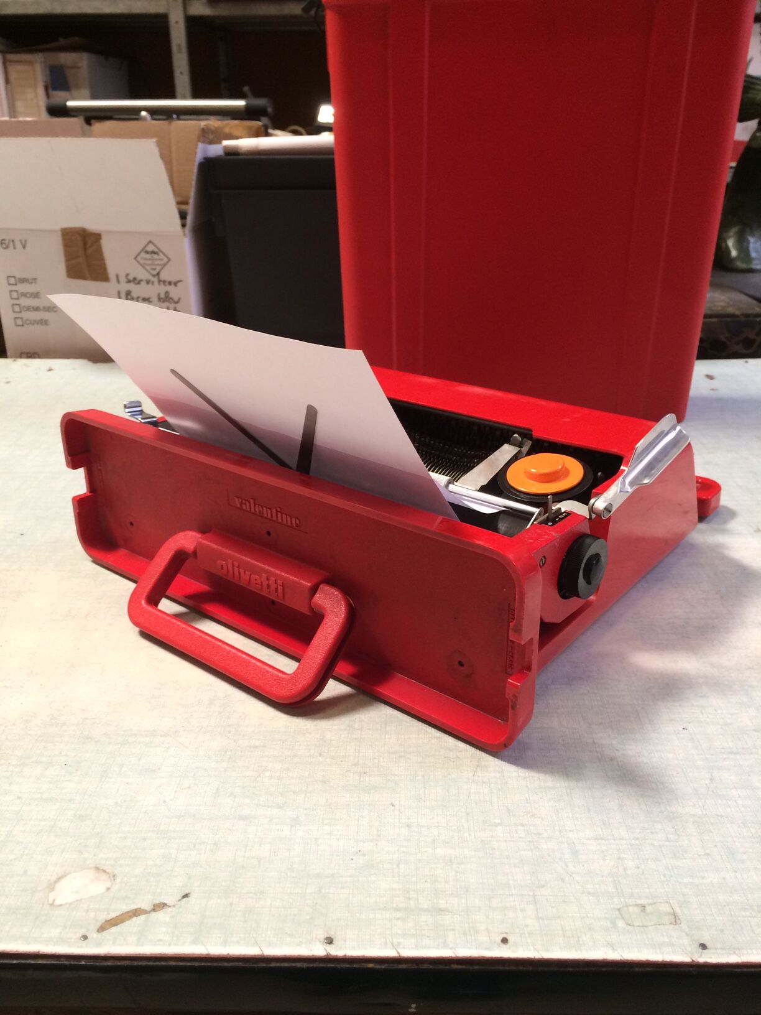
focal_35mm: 29
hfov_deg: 48.2
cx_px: 380
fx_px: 850
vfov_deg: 61.7
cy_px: 508
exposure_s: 1/33
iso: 125
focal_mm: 4.15
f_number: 2.2
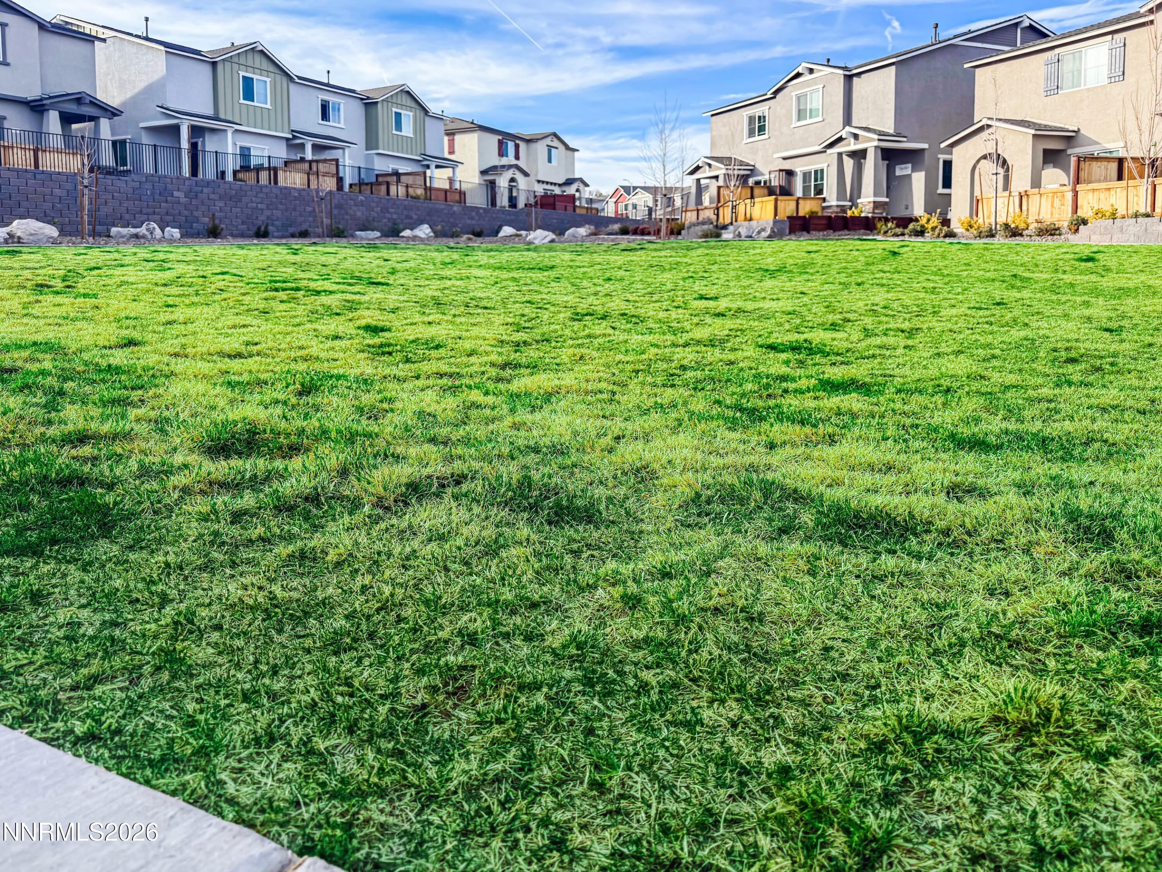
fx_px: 806
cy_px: 436
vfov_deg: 56.8
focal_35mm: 24
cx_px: 581
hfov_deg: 71.6
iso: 80
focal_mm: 6.76
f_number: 1.78
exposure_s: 1/1770
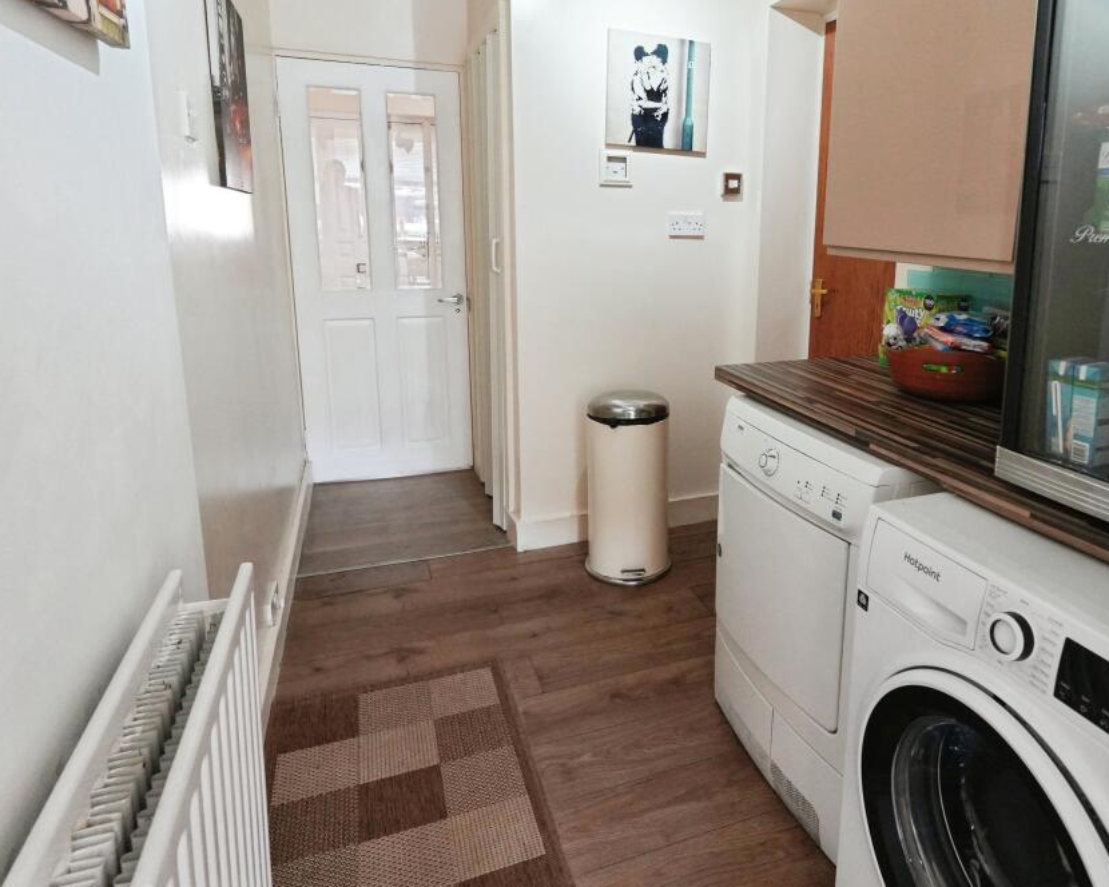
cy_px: 444
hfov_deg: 72.8
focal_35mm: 23
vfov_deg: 61.8
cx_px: 665
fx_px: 741
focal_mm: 13
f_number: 4
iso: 2000
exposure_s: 1/160
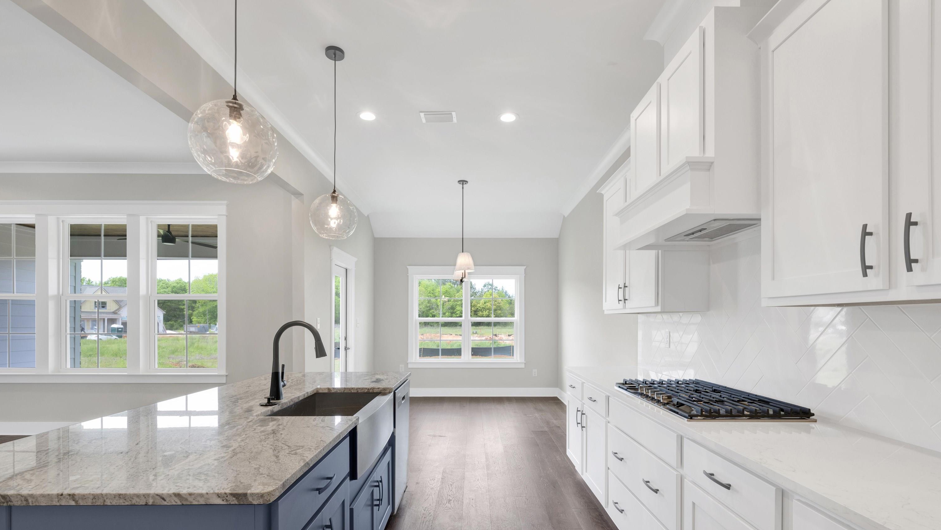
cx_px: 476
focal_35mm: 17
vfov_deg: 64.8
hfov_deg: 97.5
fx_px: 413
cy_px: 317
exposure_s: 1/10
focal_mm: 15.5
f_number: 11
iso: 400
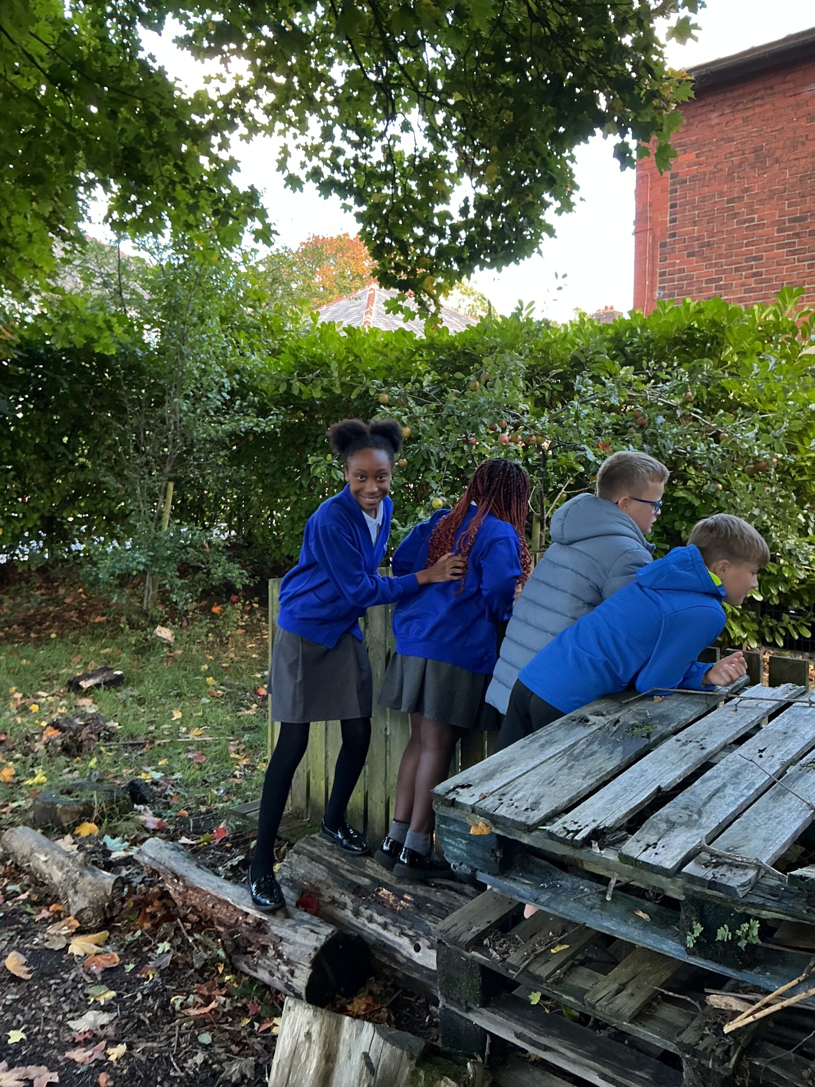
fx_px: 910
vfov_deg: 61.7
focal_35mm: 29
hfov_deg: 48.2
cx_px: 408
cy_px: 544
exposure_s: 1/60
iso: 80
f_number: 1.8
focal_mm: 3
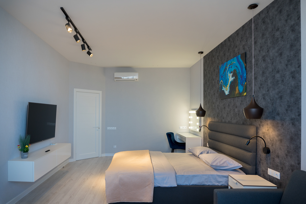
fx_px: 204
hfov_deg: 73.7
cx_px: 153
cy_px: 102
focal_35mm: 24
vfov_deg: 53.1
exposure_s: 1/25
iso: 100
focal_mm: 16
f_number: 3.5
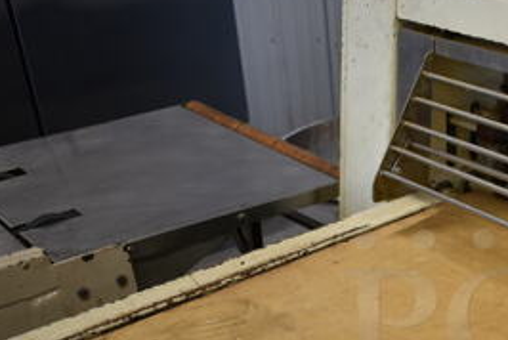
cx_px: 483
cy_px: 317
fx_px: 876
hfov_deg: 30.5
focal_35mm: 62
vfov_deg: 21.4
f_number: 3.5
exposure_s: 1/30
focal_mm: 18
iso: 220
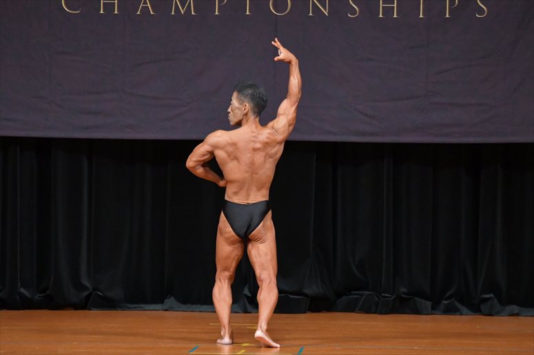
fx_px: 4225
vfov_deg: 4.8
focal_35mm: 285
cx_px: 267
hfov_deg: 7.2
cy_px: 178
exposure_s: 1/400
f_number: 5.6
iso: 5000
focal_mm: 190
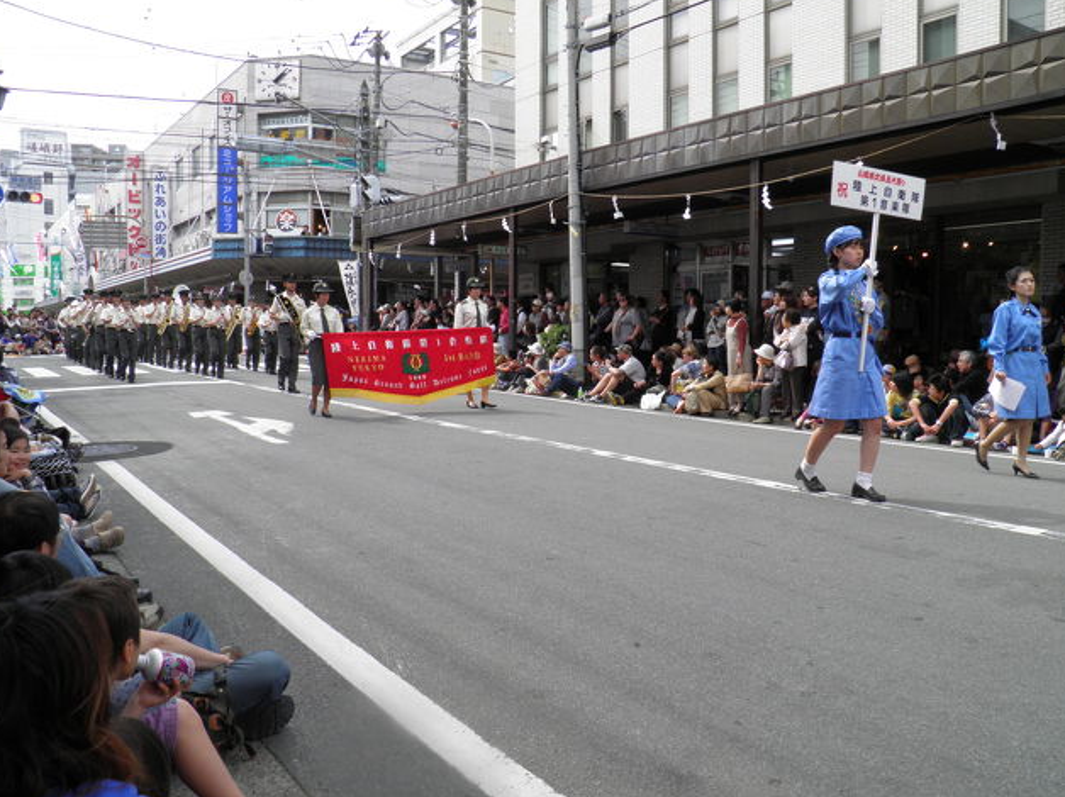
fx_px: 892
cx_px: 527
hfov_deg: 61.7
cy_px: 387
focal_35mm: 29
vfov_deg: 48.2
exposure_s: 1/125
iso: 50
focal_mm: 4.9
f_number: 5.7
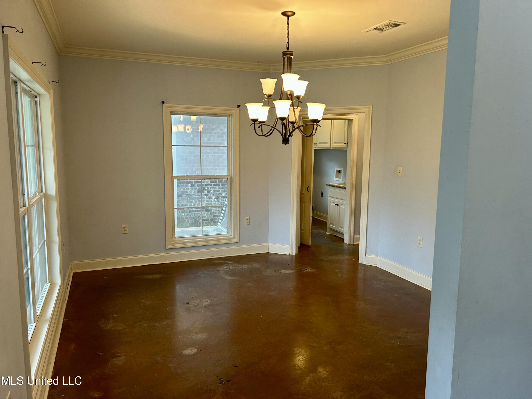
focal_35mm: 26
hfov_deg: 67.3
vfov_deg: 53.1
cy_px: 200
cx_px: 266
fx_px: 400
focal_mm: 5.7
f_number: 1.5
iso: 125
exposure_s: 1/60
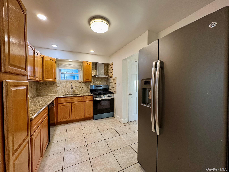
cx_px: 114
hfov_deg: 102.1
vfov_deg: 85.7
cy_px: 86
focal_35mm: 14
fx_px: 93
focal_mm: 2.22
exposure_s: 1/120
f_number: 2.2
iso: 250
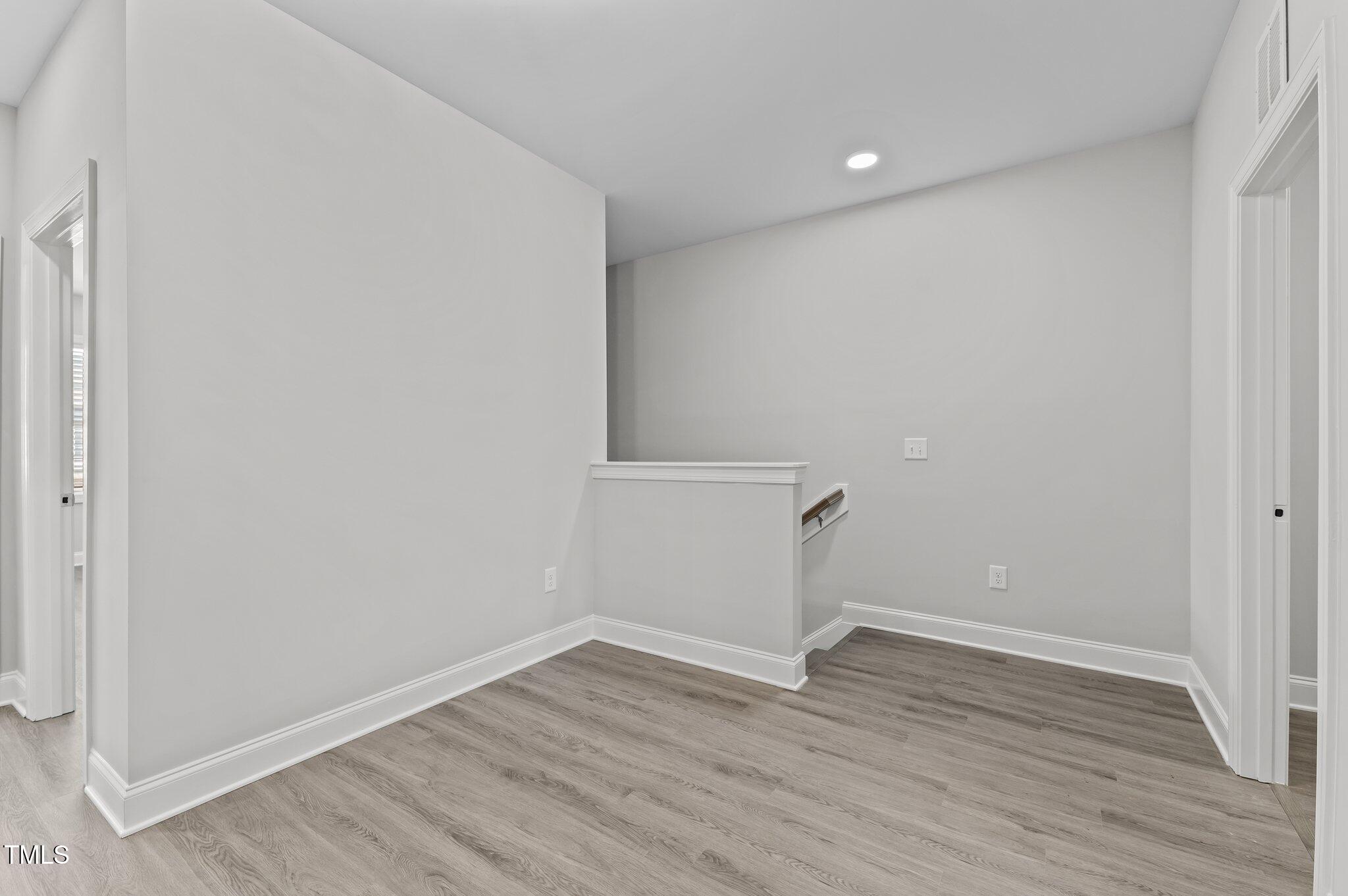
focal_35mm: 15
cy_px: 448
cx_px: 674
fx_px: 561
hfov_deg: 100.4
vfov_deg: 77.2
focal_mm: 15
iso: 400
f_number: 6.3
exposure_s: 1/13
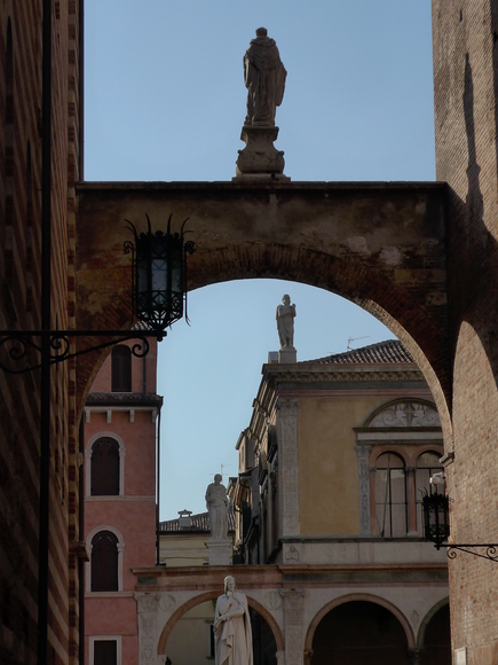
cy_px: 336
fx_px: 2052
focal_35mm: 107
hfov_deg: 13.8
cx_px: 245
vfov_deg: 18.4
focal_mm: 19.2
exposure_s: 1/640
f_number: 5.6
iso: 160
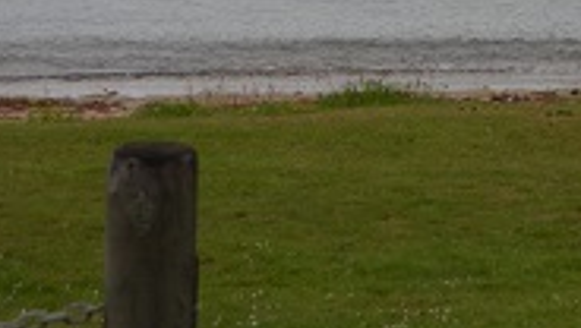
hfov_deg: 13.0
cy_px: -162
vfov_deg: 7.4
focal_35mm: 162
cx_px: 666
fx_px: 2499
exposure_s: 1/1250
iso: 400
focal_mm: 38
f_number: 5
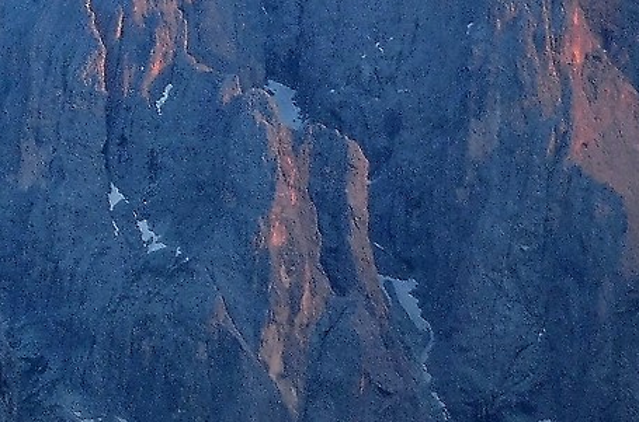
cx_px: -473
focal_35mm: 515
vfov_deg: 2.7
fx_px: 9113
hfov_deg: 4.0
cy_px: -211
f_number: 5.6
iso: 360
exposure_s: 1/125
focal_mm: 65
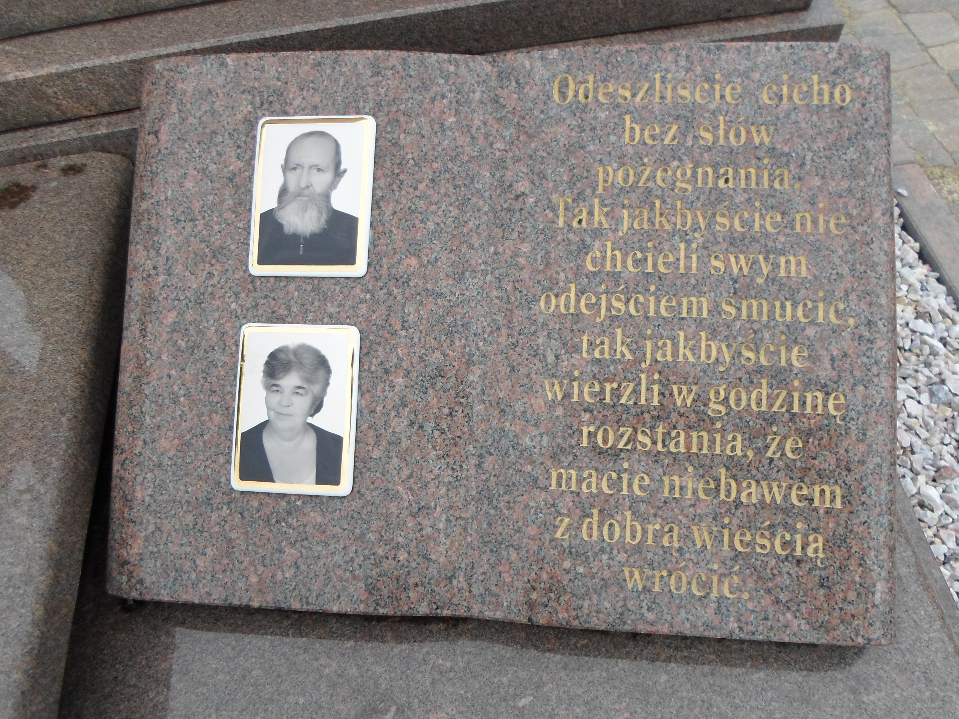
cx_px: 480
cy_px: 360
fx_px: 693
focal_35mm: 25
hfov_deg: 69.4
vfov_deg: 54.9
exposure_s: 1/500
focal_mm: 4.5
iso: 80
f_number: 2.5
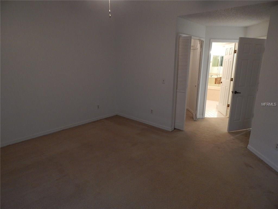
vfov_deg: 61.1
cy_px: 104
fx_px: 177
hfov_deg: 76.4
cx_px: 139
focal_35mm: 22
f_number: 3
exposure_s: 1/30
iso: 400
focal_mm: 4
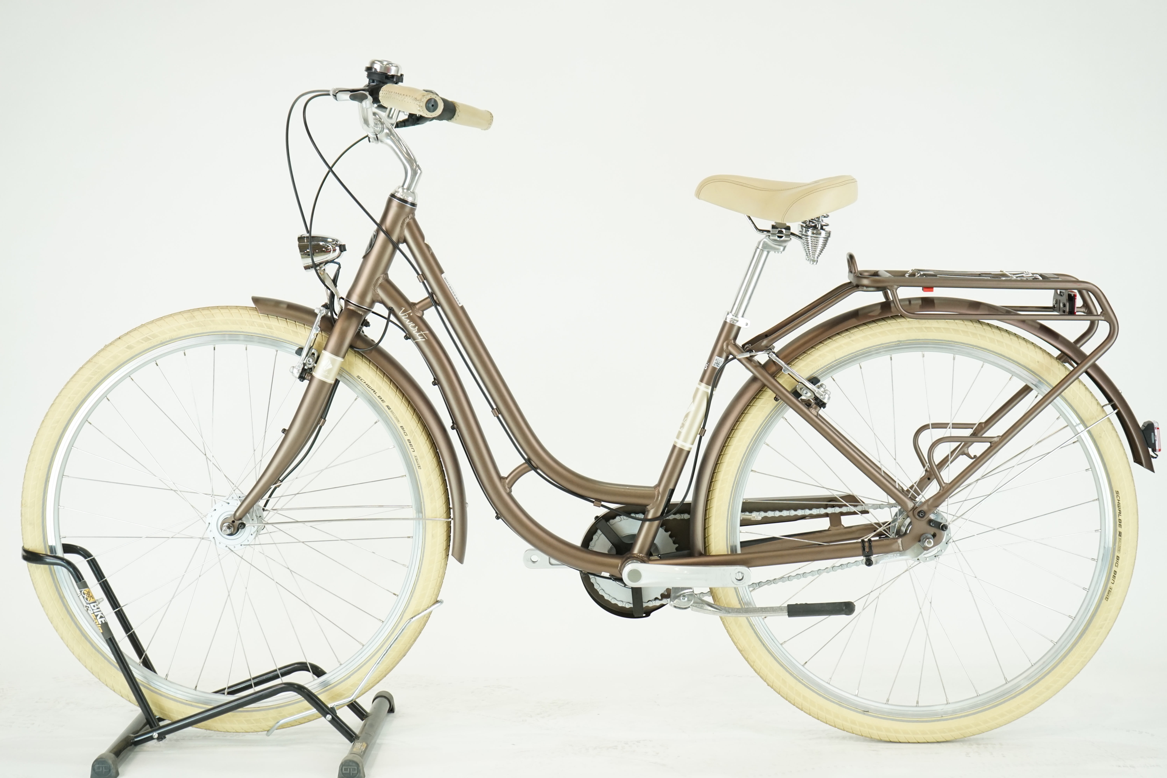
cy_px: 389
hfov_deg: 34.5
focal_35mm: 58
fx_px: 1880
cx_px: 584
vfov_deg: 23.4
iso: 1600
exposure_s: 1/200
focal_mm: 58
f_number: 5.6
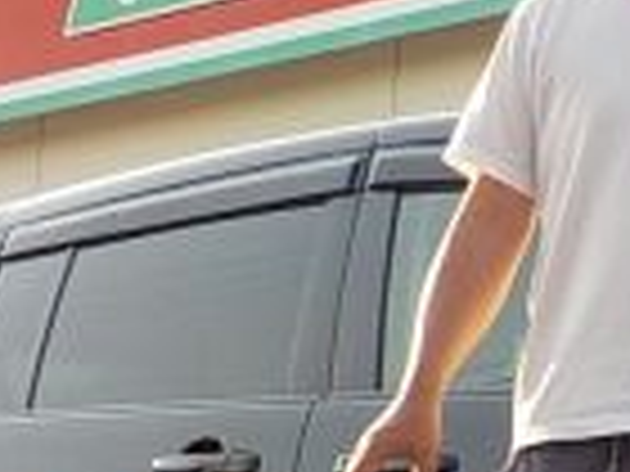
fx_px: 2493
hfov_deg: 13.5
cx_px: 981
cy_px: 256
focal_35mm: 137
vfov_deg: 10.8
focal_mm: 4.1
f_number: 3.3
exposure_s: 1/320
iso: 125
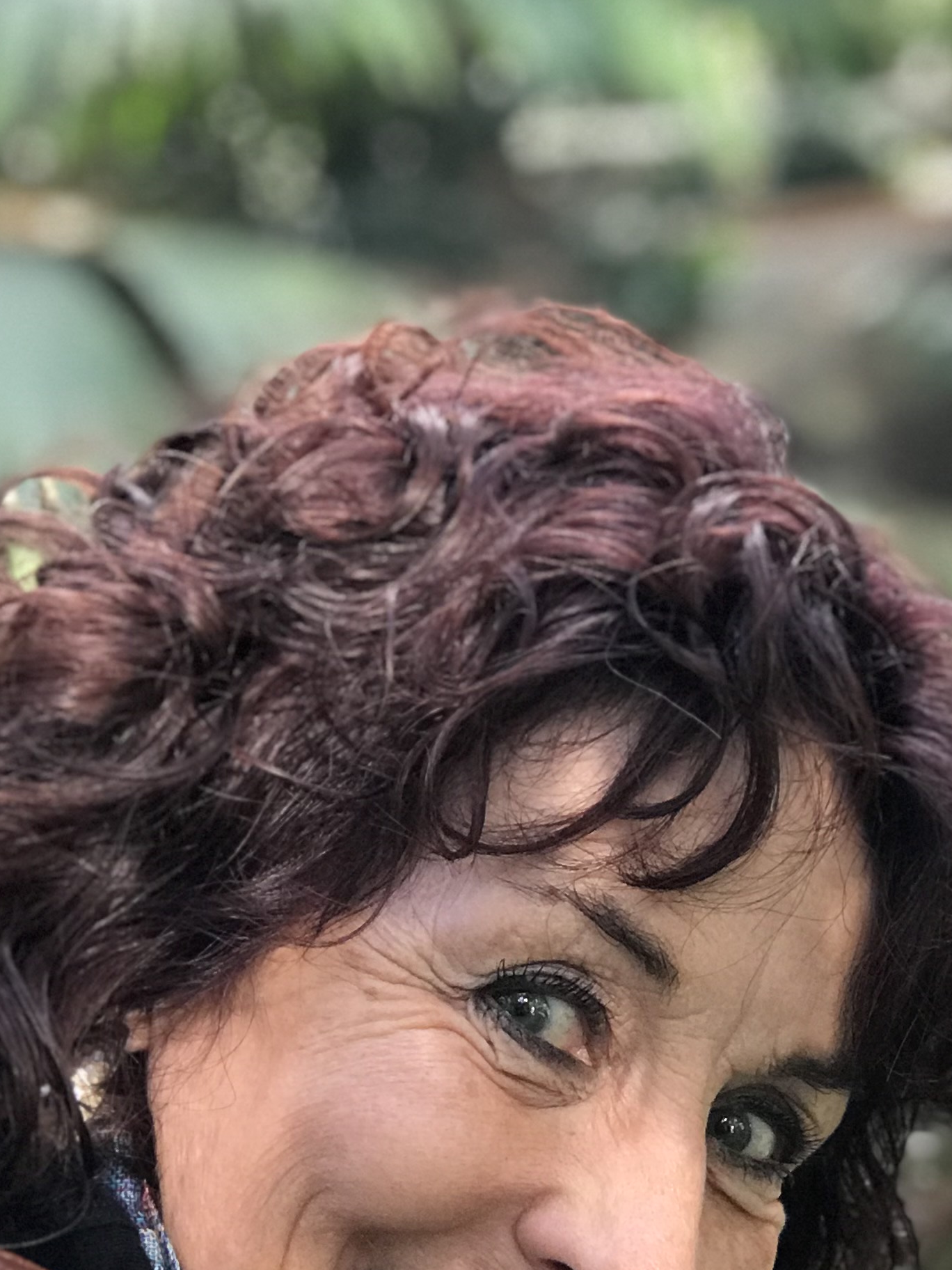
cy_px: 986
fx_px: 4620
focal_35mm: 126
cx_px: 534
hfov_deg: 11.8
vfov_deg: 15.6
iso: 160
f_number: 2.8
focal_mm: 6.6
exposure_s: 1/120
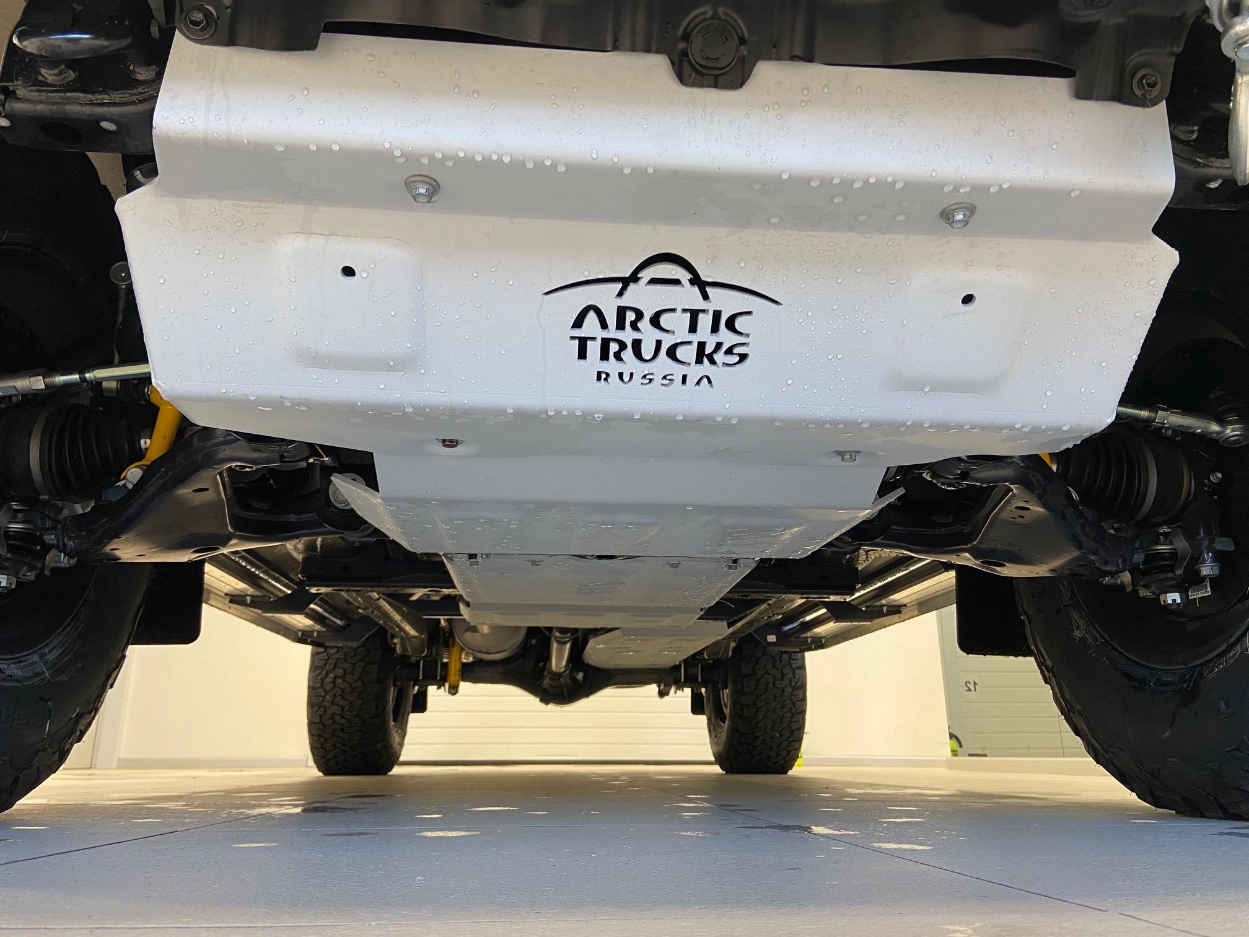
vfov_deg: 53.1
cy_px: 468
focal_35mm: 26
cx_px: 624
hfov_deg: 67.3
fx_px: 938
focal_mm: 4.25
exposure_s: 1/50
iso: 80
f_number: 1.8
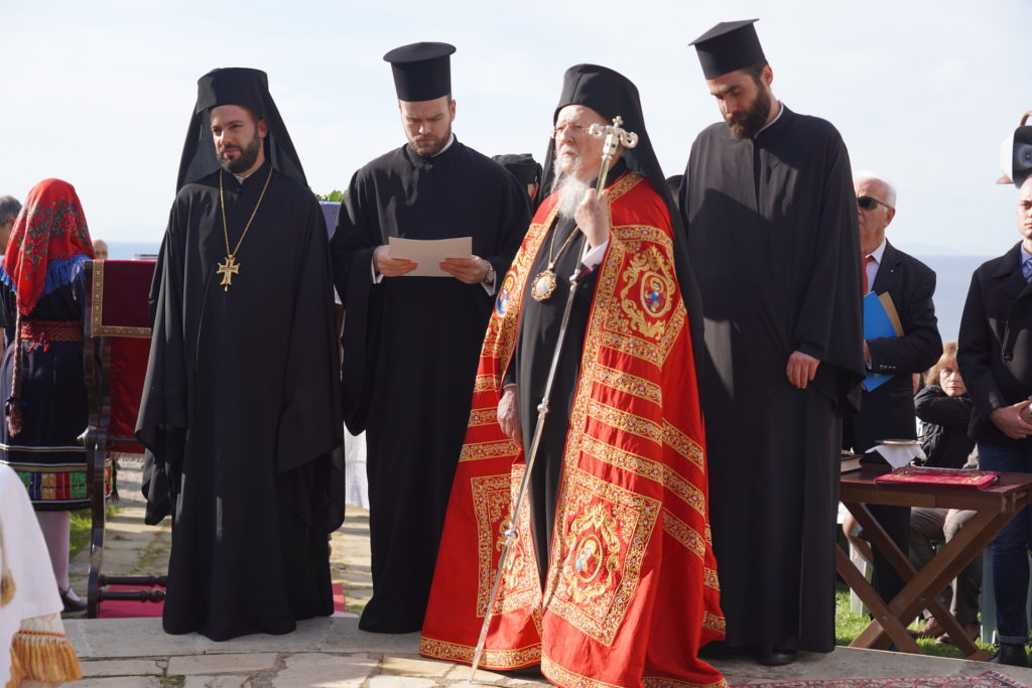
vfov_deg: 21.2
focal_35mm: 64
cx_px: 516
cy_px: 344
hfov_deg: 31.4
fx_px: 1835
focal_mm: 64
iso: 100
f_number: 4.5
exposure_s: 1/400
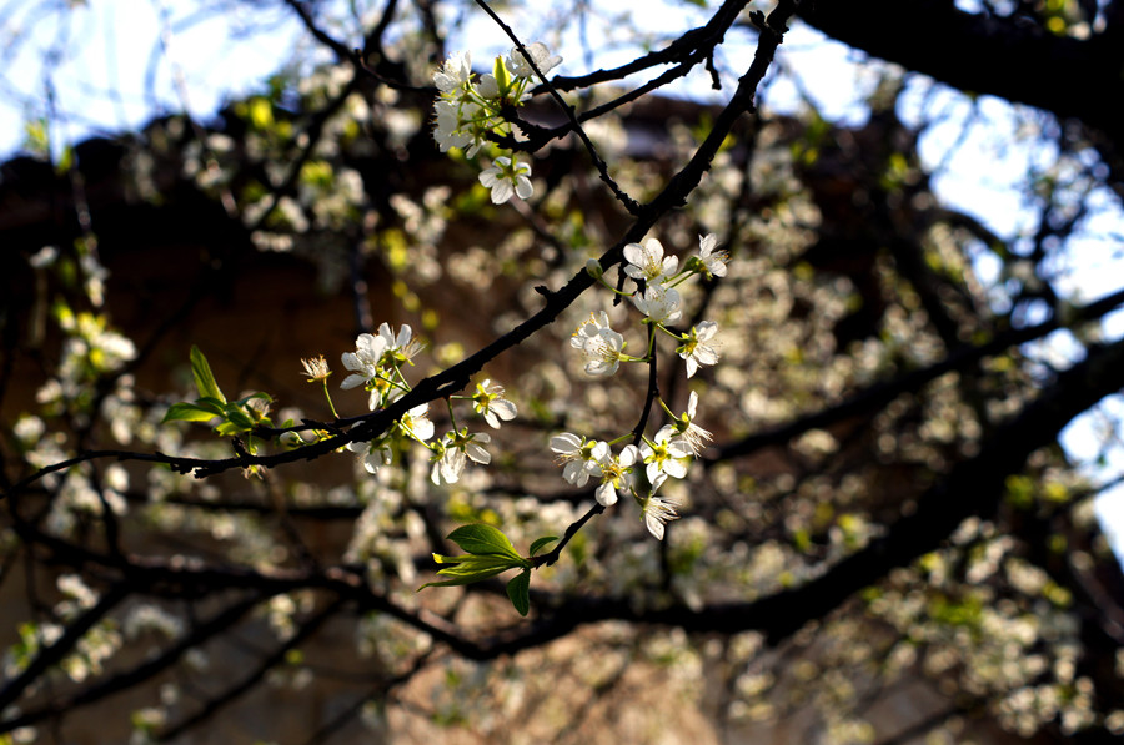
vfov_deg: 16.5
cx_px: 562
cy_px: 372
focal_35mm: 82
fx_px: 2572
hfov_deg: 24.7
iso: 100
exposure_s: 1/160
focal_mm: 55
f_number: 9
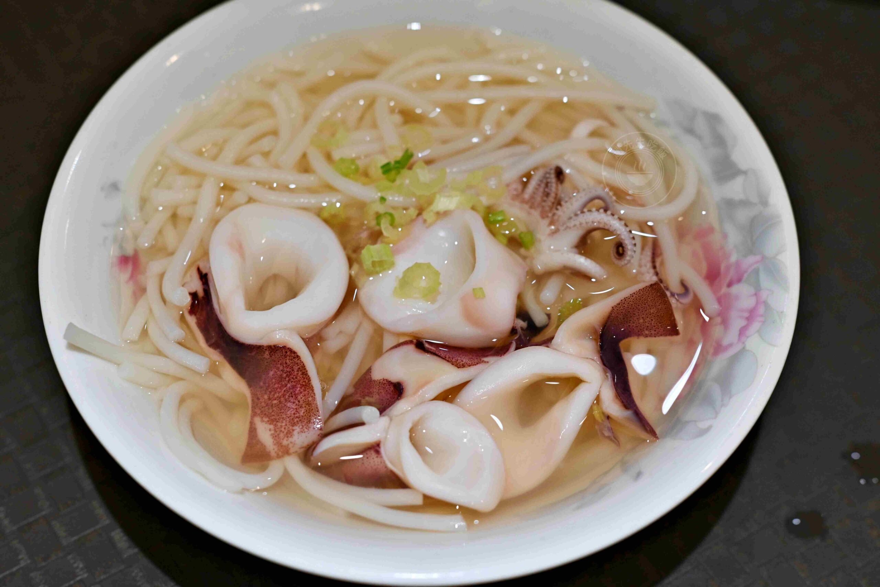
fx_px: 1833
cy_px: 294
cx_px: 440
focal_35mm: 75
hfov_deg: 27.0
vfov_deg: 18.2
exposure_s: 1/200
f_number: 3.2
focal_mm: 50
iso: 360
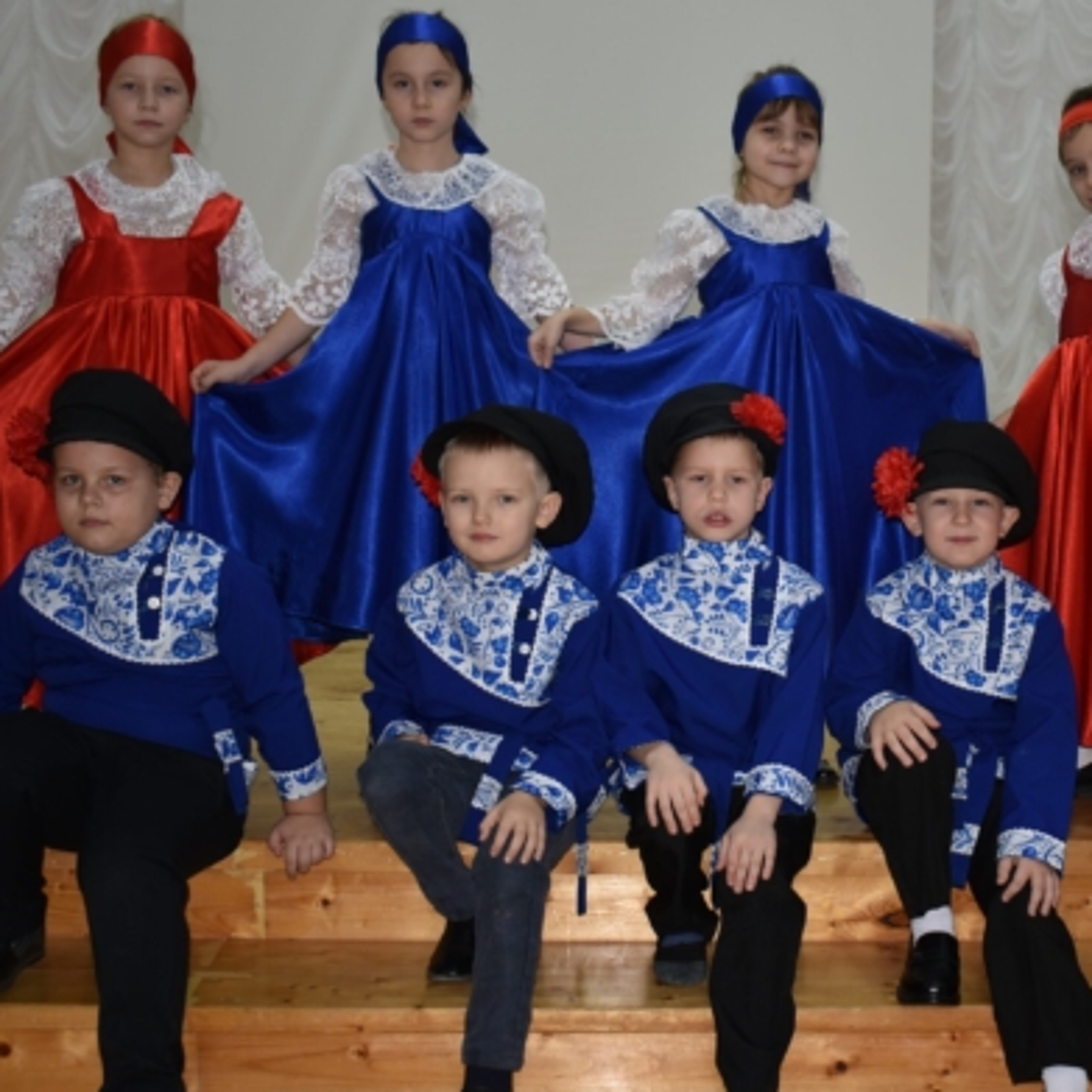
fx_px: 1535
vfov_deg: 39.2
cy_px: 539
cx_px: 567
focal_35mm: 43
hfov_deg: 39.2
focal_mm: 22
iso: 100
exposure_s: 1/60
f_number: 3.8
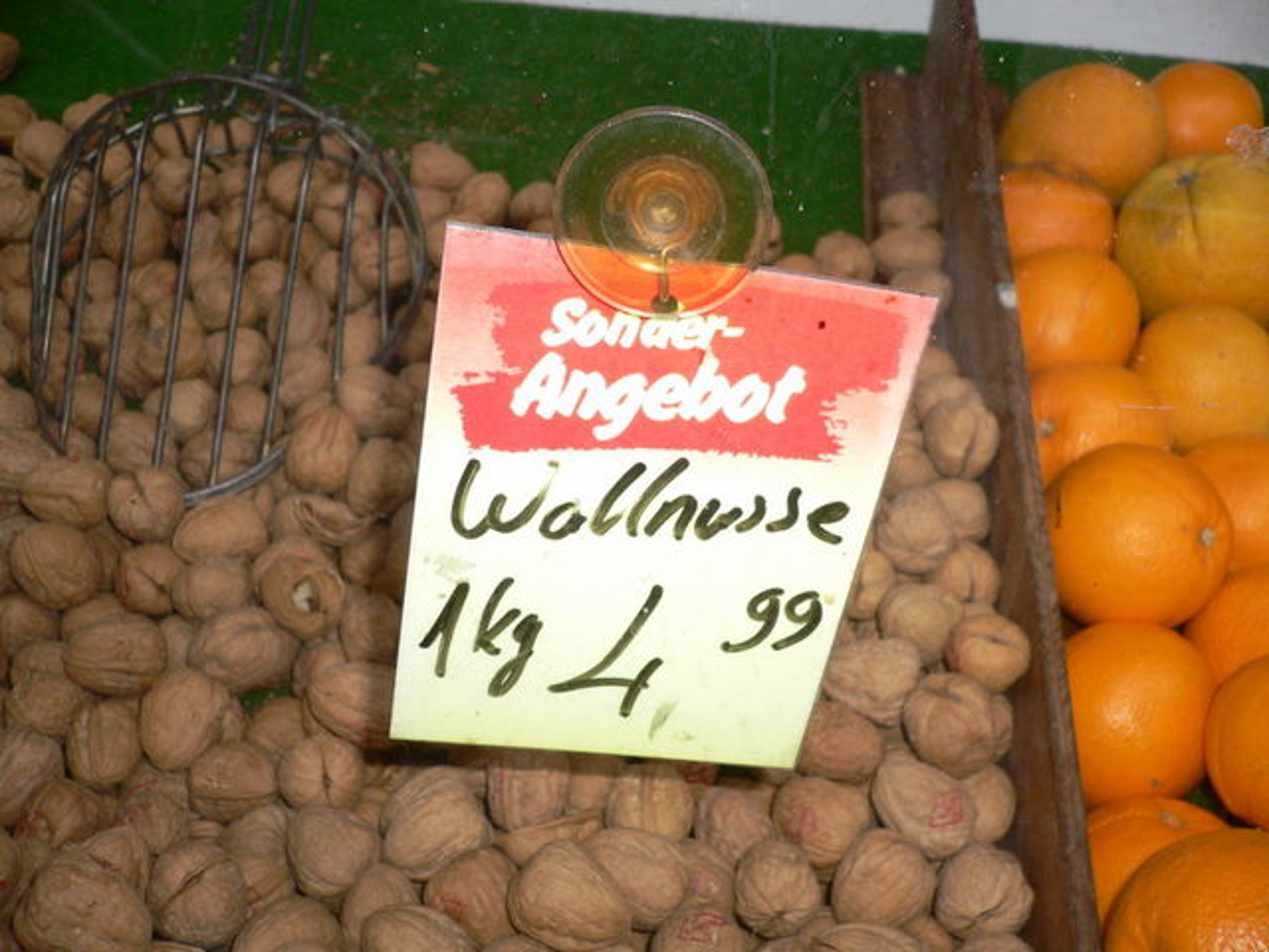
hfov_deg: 52.6
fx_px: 1283
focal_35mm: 35
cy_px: 476
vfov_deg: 40.7
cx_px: 634
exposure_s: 1/60
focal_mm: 5.8
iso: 100
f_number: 2.8
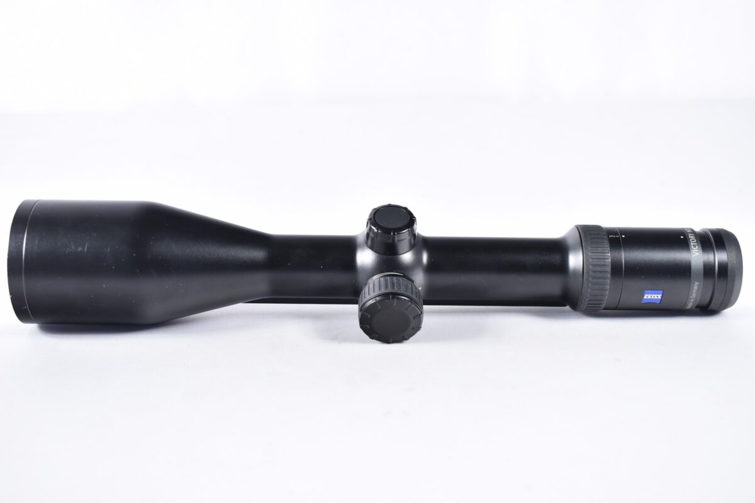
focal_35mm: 48
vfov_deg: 28.1
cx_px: 378
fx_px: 1007
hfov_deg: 41.1
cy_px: 252
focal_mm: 32
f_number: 5
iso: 640
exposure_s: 1/60
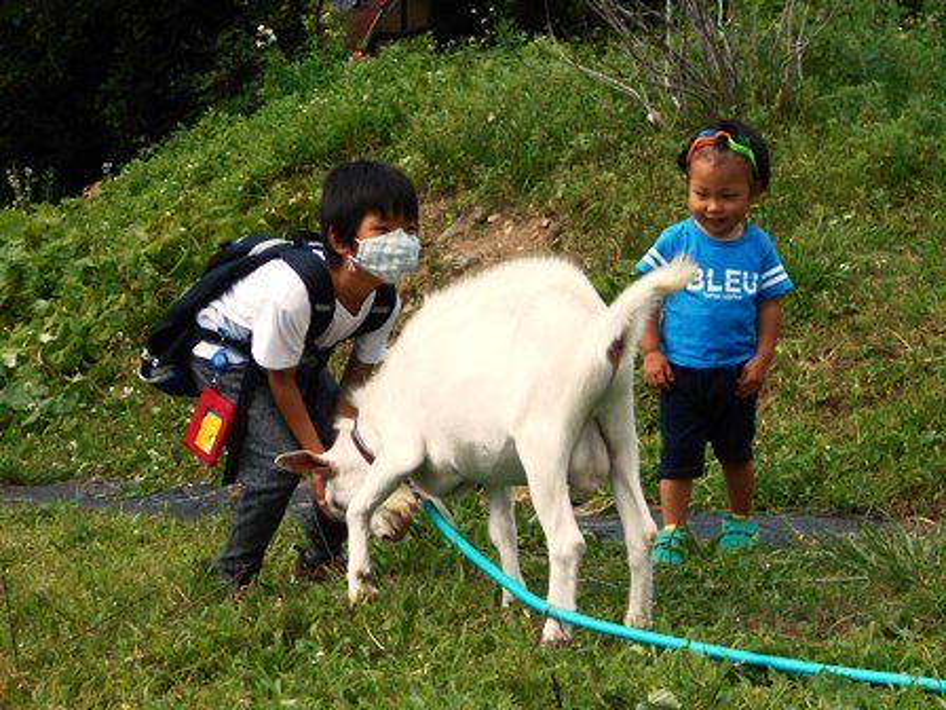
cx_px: 473
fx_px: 2706
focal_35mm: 99
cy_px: 355
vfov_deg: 14.9
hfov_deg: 19.8
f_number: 5.5
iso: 80
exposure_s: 1/250
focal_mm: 17.6
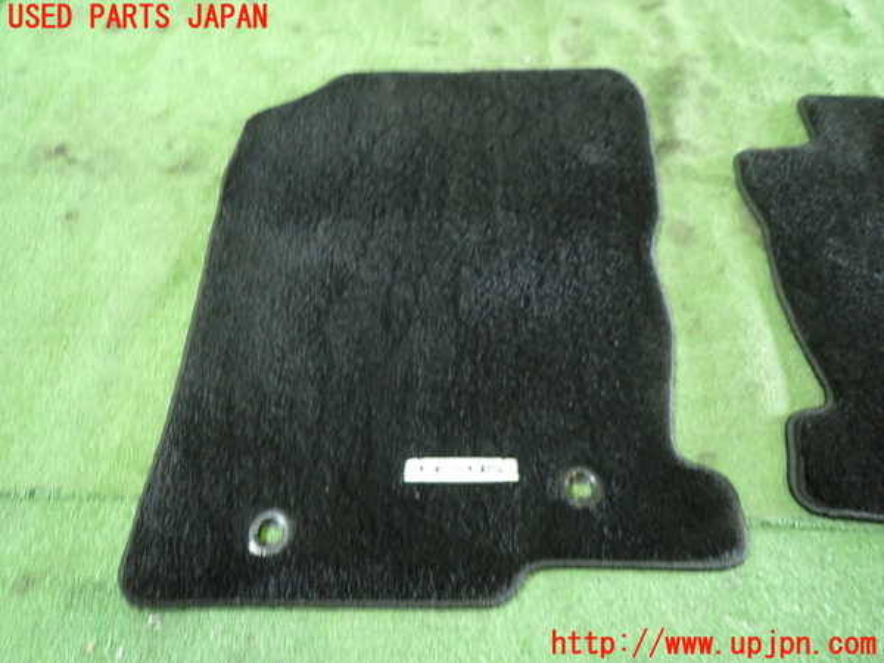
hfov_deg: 69.4
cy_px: 332
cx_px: 442
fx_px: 638
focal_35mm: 25
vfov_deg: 54.9
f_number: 2
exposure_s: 1/20
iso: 800
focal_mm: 4.5
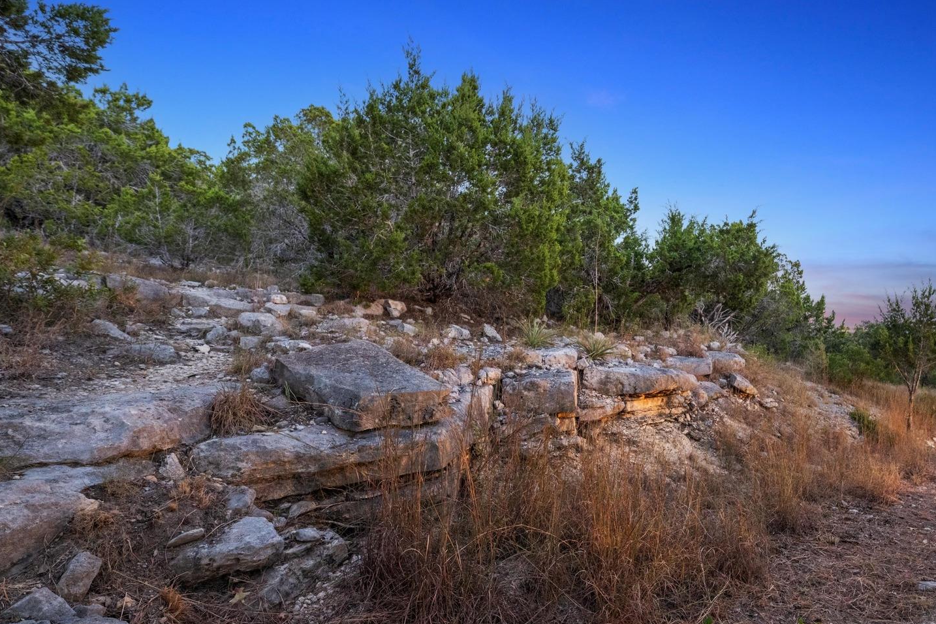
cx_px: 634
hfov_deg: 80.8
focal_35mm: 20
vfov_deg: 61.9
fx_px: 520
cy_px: 330
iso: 2000
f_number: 7.1
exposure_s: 6
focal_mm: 14
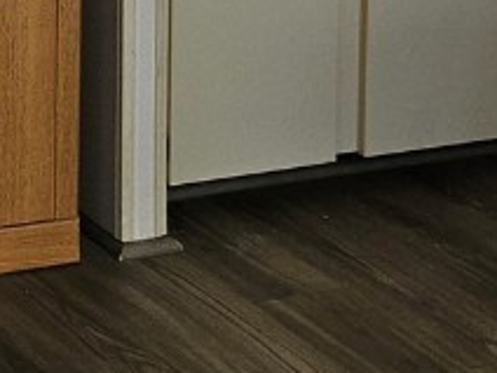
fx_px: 1594
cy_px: -462
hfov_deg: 14.3
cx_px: -546
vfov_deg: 11.5
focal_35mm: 111
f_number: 1.7
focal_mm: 6.3
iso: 100
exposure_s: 1/40
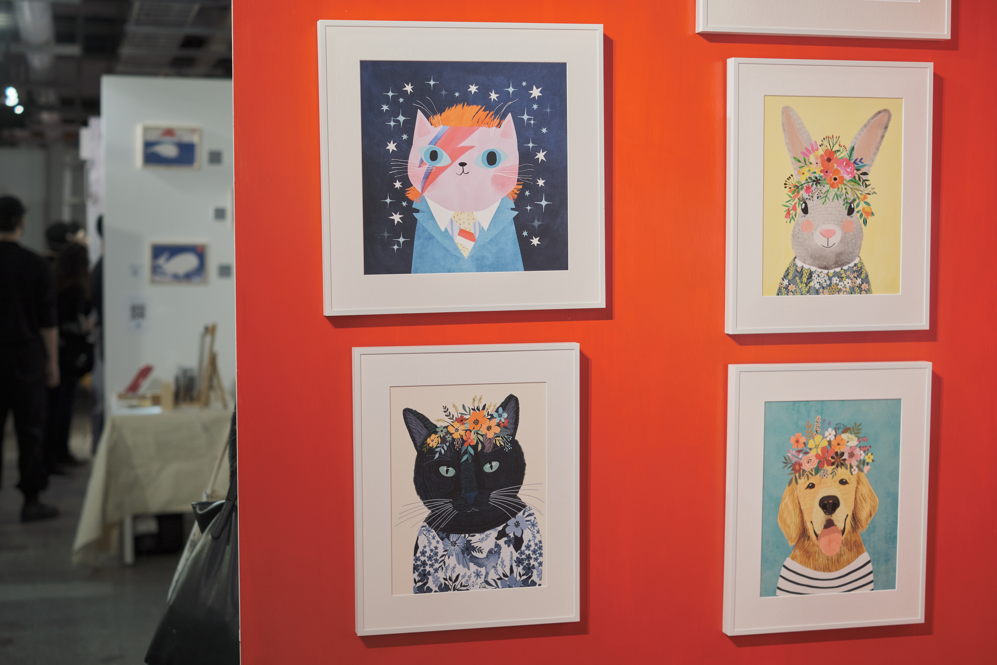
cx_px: 498
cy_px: 332
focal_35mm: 53
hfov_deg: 37.5
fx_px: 1468
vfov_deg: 25.5
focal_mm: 35
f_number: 2.8
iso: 640
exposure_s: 1/160
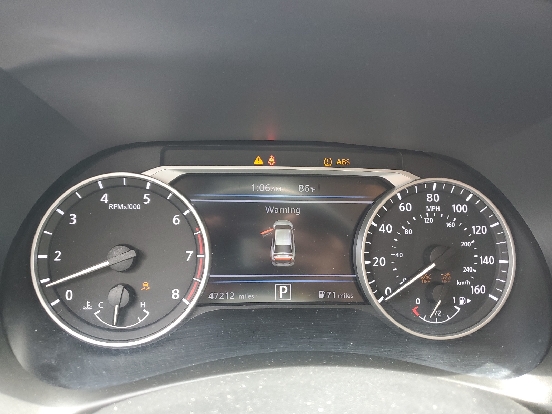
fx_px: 415
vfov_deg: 53.1
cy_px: 207
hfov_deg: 67.3
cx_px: 276
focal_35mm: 26
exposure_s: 1/60.2
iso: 59
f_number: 1.5
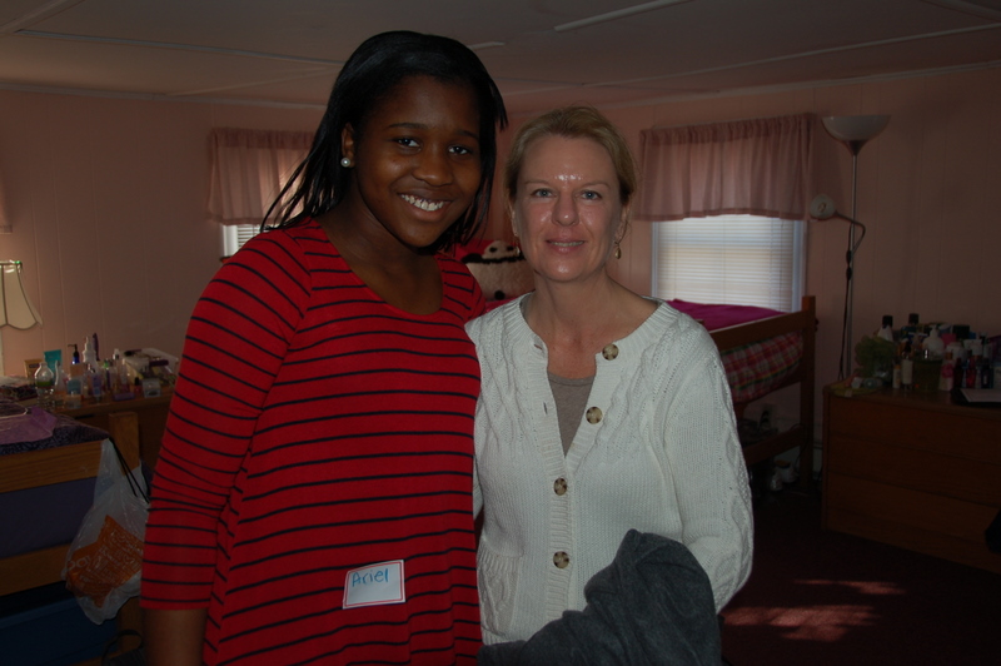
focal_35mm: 33
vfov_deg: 39.9
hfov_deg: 57.3
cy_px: 333
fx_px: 917
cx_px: 500
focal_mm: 22
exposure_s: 1/60
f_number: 3.8
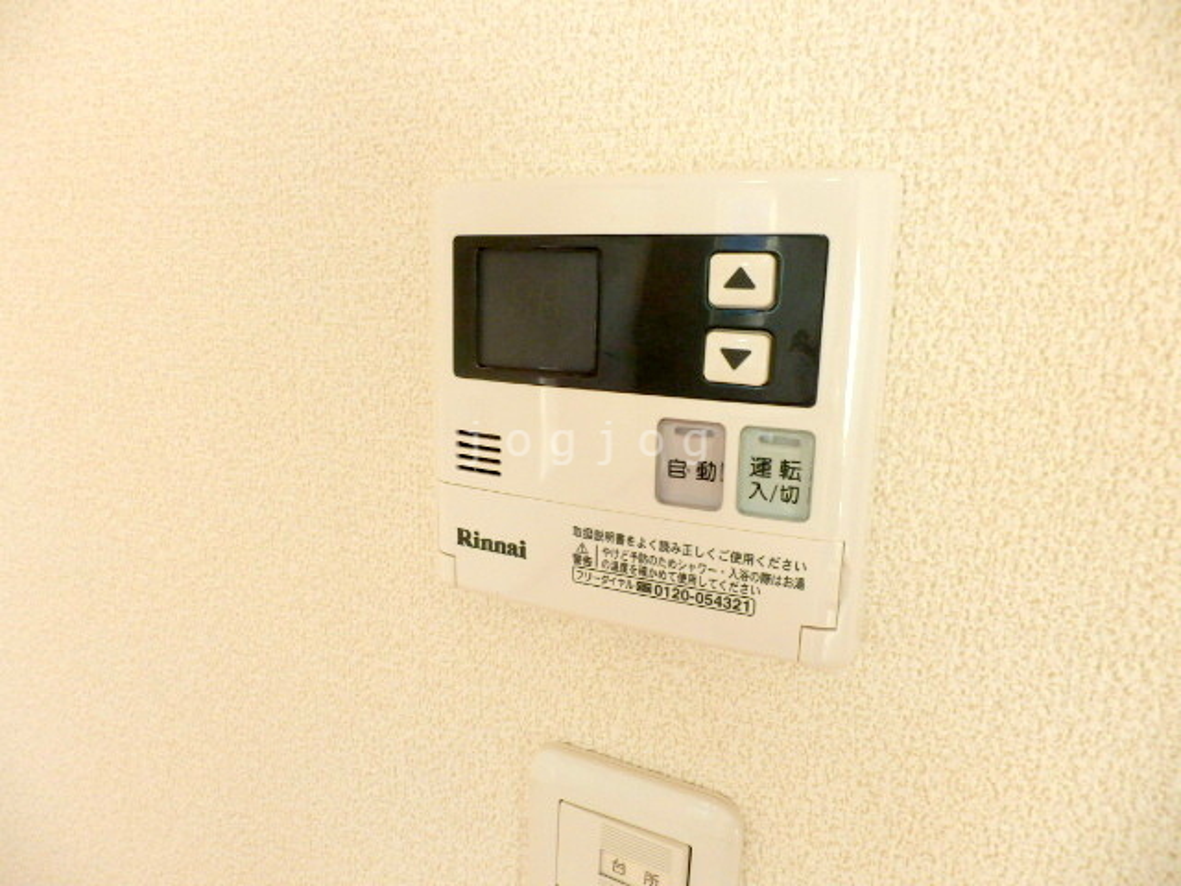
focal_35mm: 24
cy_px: 443
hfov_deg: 71.6
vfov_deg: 56.8
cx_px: 590
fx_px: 819
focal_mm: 4.2
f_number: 3
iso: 100
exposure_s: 1/30
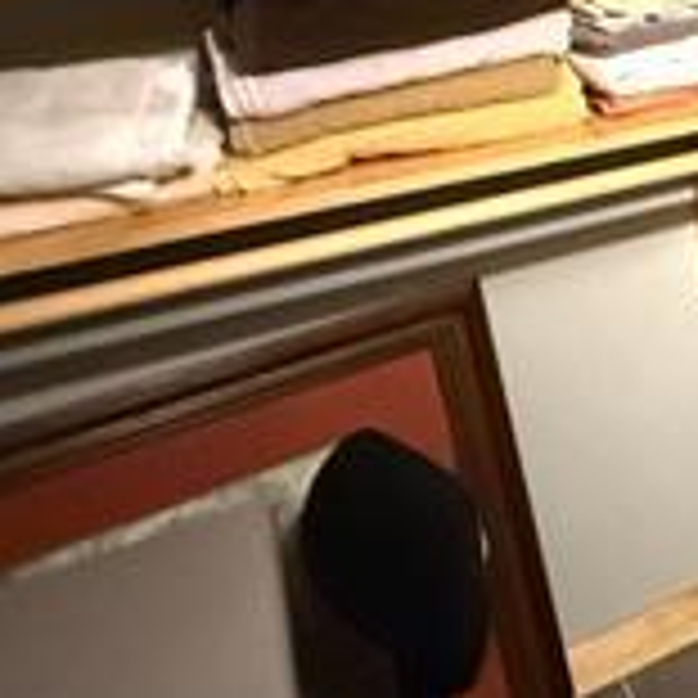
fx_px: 1163
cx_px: 1220
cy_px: -36
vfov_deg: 30.5
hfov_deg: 22.2
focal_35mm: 51
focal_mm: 2.22
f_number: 2.2
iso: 1250
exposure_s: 1/42
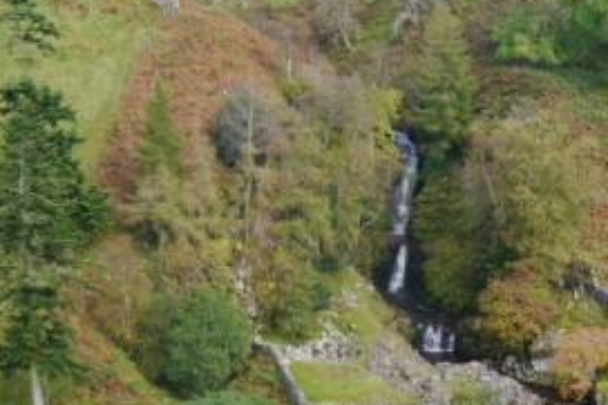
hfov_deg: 23.5
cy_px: 260
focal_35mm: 86
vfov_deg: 15.8
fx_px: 1452
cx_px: 411
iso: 160
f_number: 5
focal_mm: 26
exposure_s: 1/125
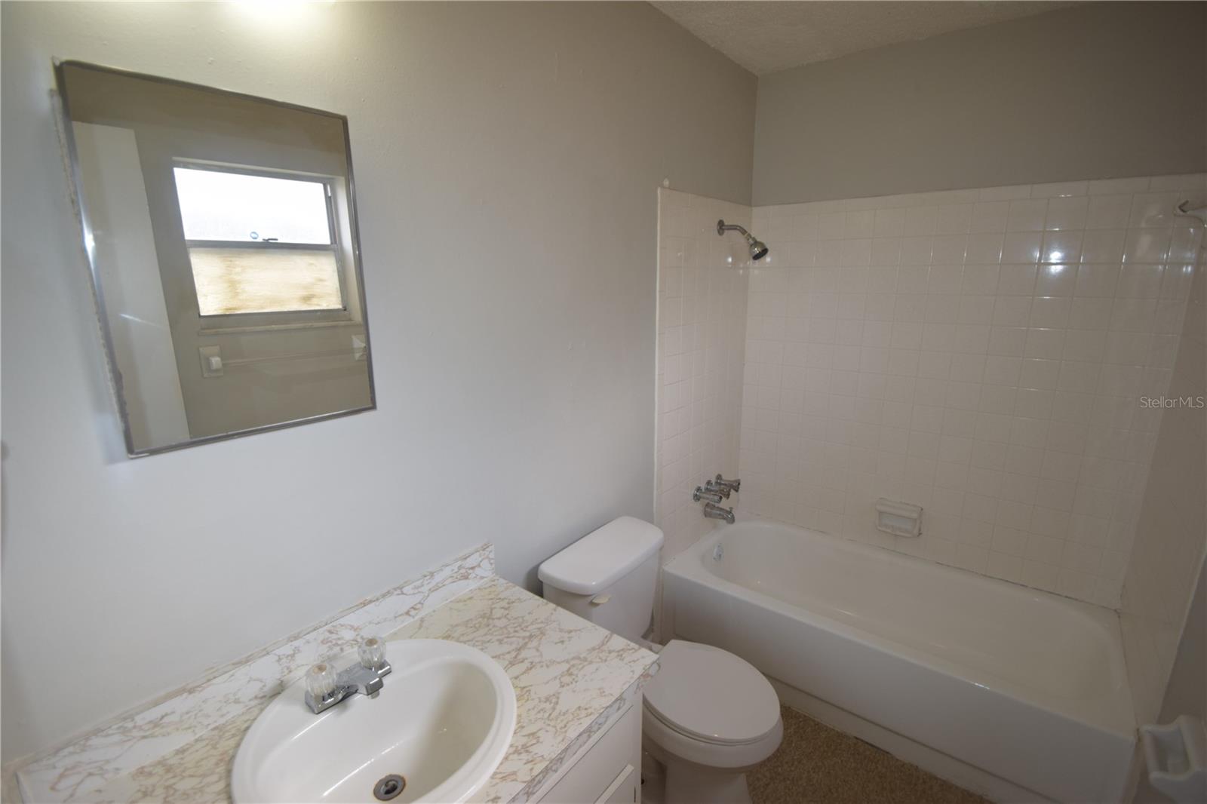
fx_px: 503
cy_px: 402
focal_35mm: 15
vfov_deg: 77.3
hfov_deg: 100.4
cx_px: 604
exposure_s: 1/160
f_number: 3.5
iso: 400
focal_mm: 10
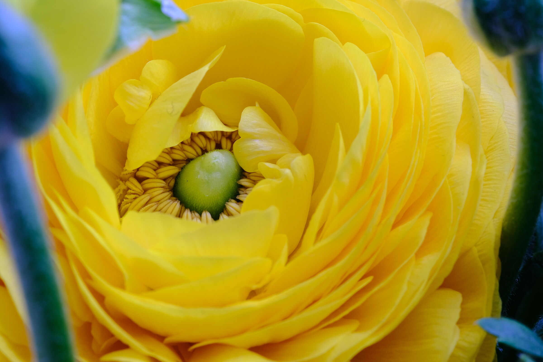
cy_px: 181
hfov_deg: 13.0
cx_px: 272
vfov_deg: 8.7
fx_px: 2383
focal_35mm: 158
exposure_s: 4
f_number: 13
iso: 160
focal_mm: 105
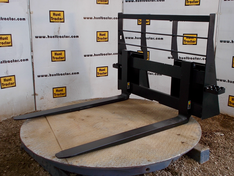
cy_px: 88
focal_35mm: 44
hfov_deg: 42.9
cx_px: 117
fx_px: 297
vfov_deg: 32.9
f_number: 4.2
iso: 80
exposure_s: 1/30
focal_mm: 7.9
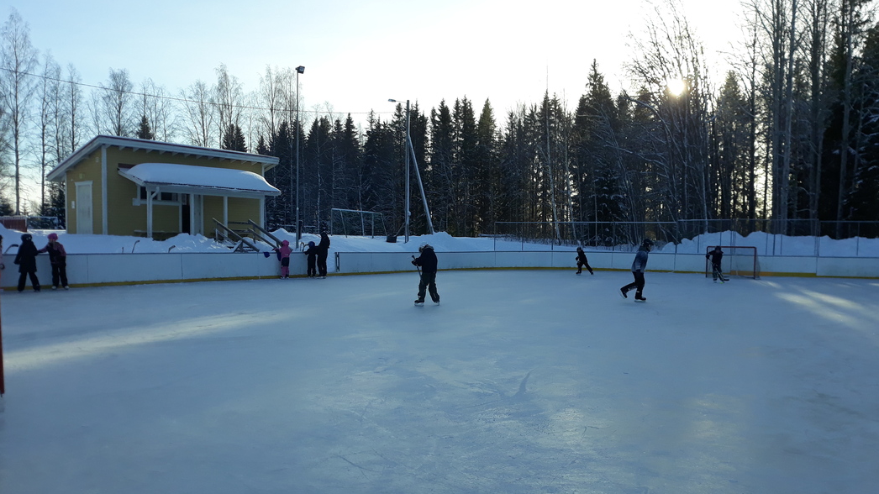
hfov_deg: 64.3
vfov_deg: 38.9
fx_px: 699
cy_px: 267
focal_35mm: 30
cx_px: 441
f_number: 1.7
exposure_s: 1/1151
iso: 40
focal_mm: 3.71
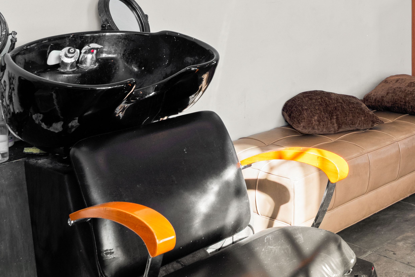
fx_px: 622
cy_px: -83
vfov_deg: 22.4
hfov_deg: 32.1
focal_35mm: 54
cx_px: 467
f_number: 11
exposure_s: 1/3
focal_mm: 14
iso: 200
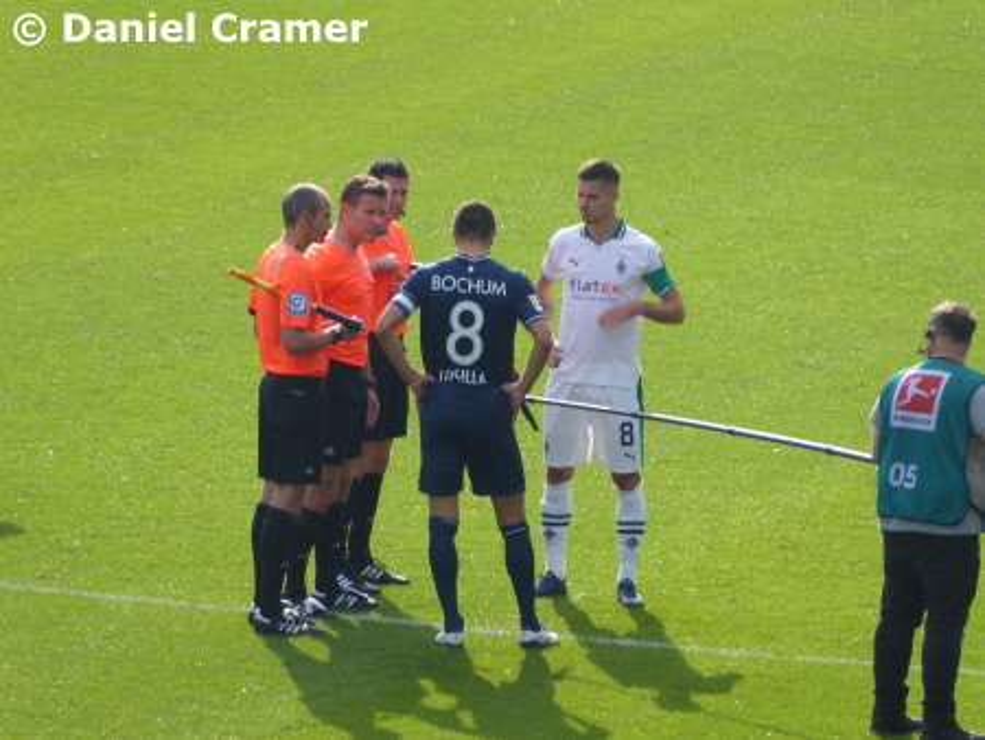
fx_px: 20499
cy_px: 370
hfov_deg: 2.8
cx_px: 492
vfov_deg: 2.1
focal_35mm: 720
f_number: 6.4
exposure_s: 1/125
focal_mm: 129
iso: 100
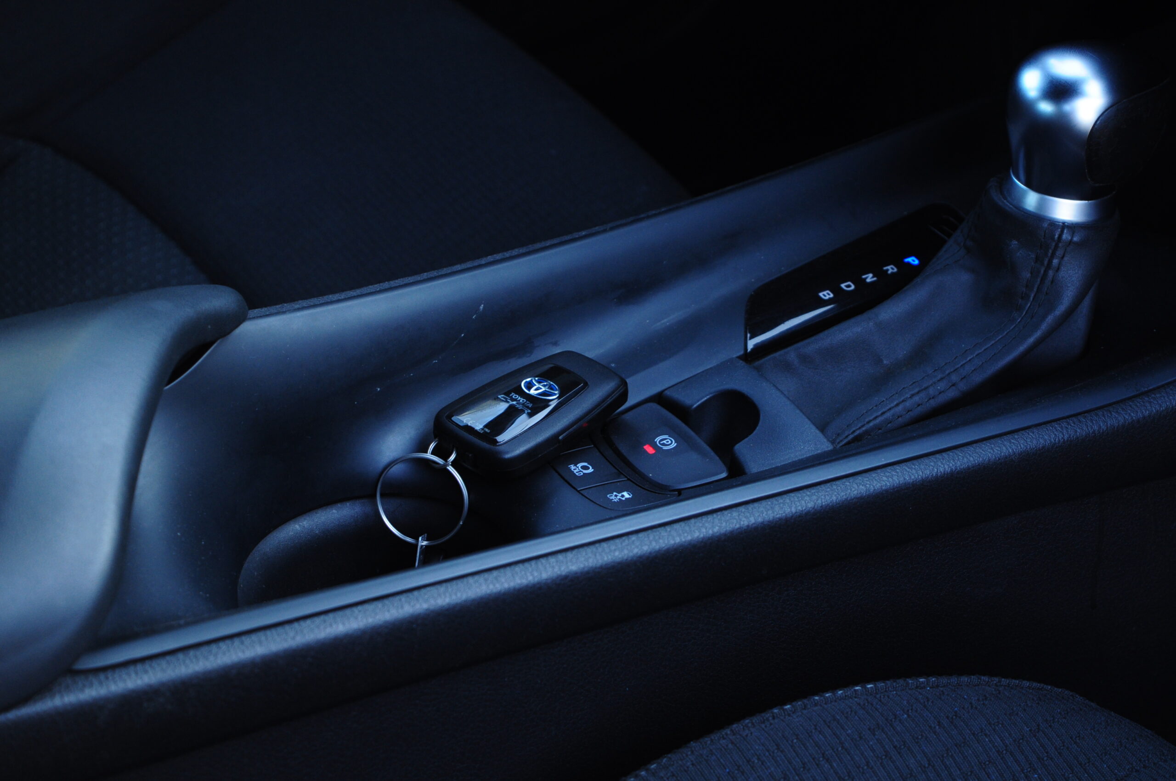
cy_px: 390
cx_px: 588
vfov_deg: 16.5
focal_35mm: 82
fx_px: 2692
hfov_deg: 24.6
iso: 500
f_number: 5.6
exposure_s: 1/40
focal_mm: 55
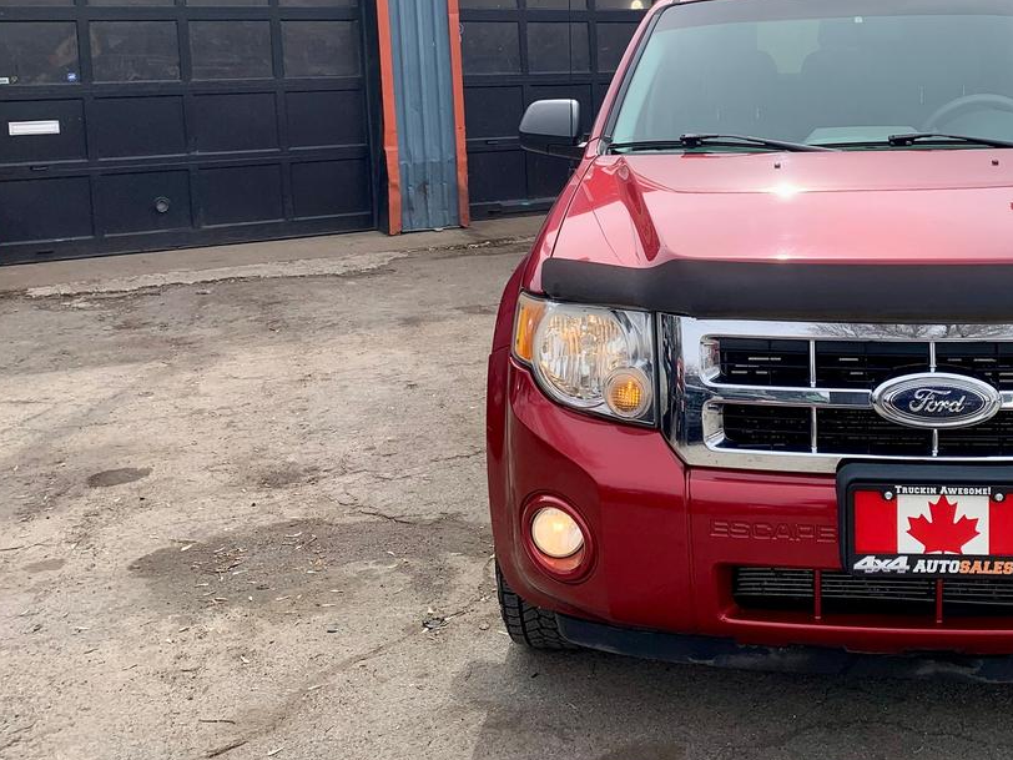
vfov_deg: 34.4
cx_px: 667
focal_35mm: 41
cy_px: 195
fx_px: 1200
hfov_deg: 45.2
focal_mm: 4.25
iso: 25
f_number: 1.8
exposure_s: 1/1585
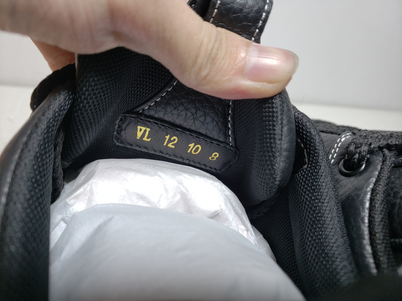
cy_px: 150
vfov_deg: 53.1
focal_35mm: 26
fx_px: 302
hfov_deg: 67.3
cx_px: 201
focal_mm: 4.3
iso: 50
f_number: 1.5
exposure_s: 1/310
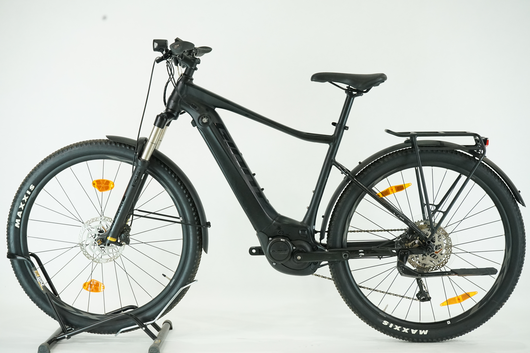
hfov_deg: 31.9
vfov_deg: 21.6
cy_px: 176
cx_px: 265
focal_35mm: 63
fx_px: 927
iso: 3200
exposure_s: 1/200
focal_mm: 63
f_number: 8
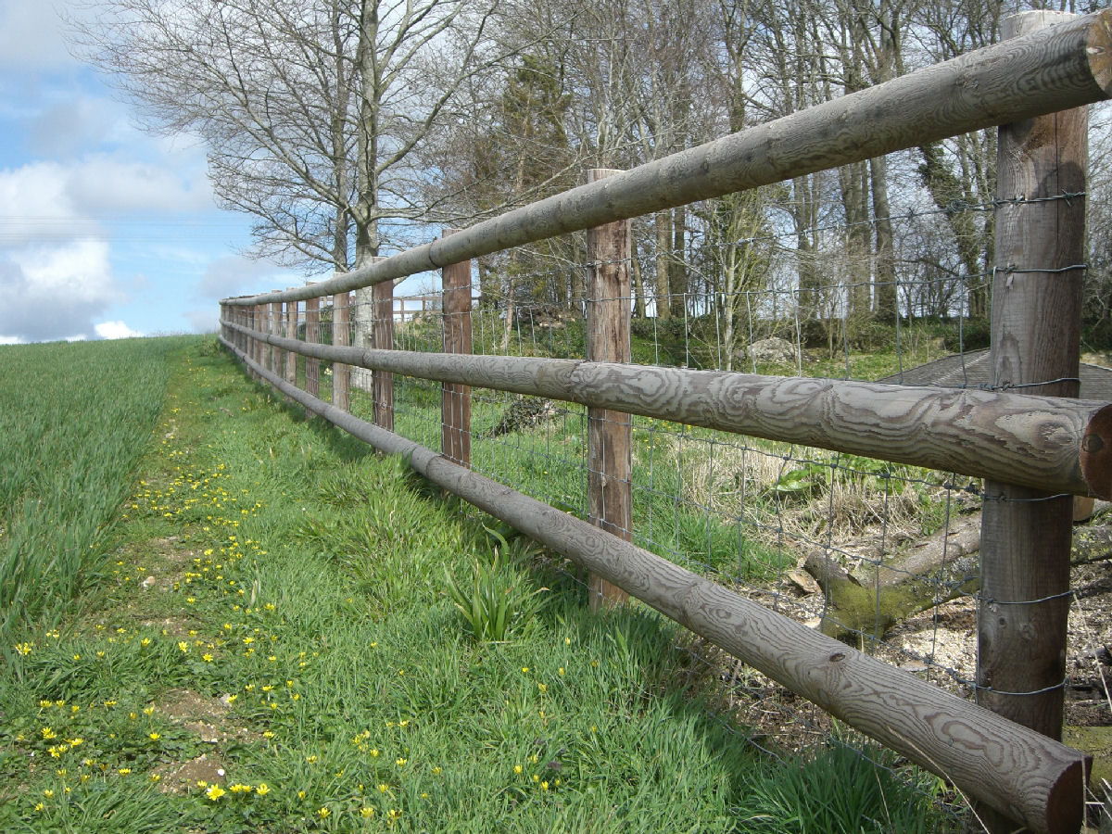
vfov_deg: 37.7
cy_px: 417
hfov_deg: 49.0
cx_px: 556
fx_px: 1221
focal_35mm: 38
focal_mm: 7.9
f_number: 8
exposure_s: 1/160
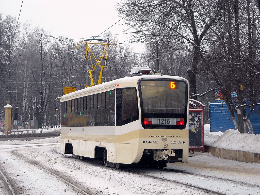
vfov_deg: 14.1
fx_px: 789
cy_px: 98
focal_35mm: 105
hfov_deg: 18.7
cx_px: 130
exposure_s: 1/114
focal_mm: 17.1
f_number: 4.7
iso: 322
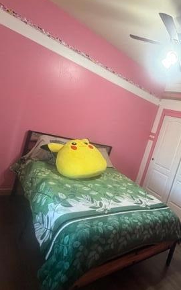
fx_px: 174
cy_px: 142
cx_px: 149
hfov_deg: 51.0
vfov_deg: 79.6
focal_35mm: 22
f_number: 2.2
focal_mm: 2.22
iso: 400
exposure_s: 1/60
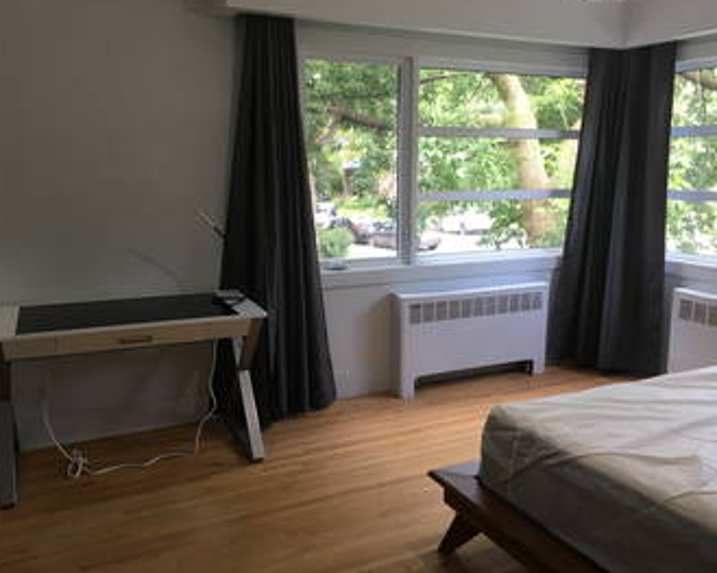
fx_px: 658
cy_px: 281
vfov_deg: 47.1
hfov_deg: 57.2
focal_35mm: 31
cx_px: 360
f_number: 2.2
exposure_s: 1/15
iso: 25
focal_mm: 4.15
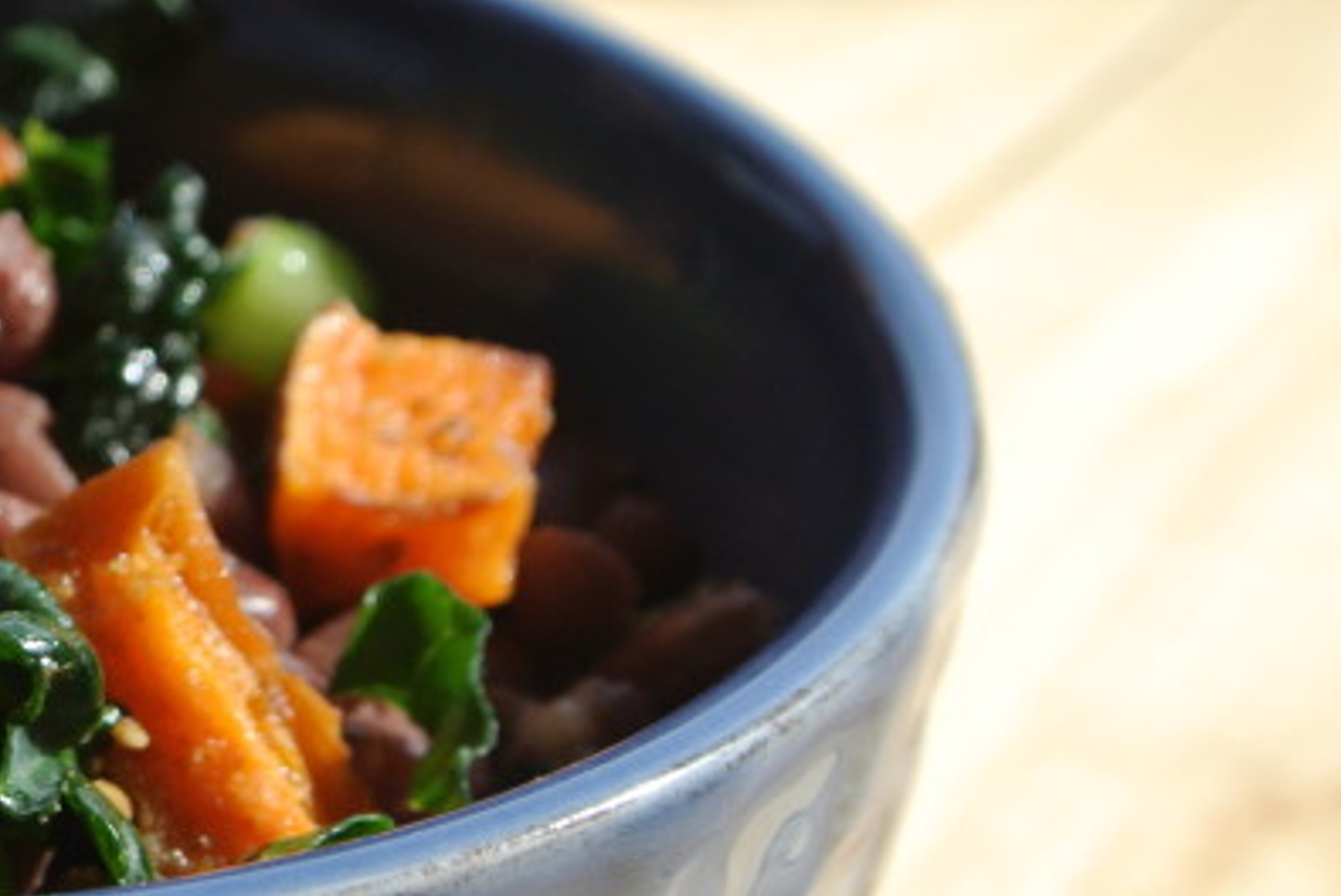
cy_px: 738
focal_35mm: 114
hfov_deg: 16.9
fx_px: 4249
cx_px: -394
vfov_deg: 12.0
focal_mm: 16.3
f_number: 5.6
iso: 110
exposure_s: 1/125
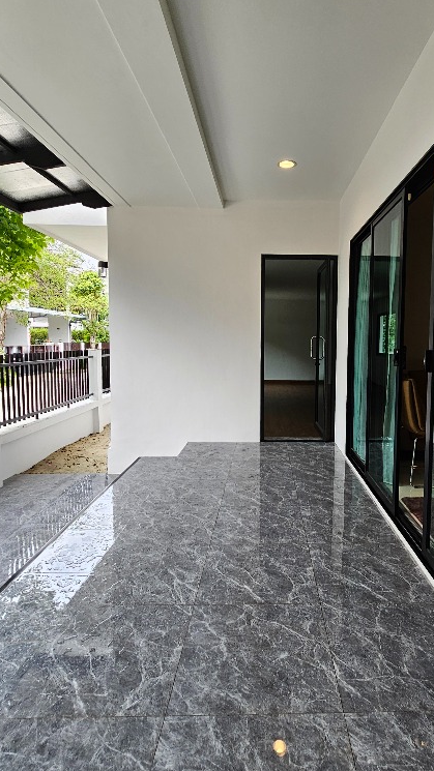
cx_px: 279
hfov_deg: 57.4
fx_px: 389
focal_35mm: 19
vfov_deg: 89.5
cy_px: 374
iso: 50
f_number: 2.2
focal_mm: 2.2
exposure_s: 1/112
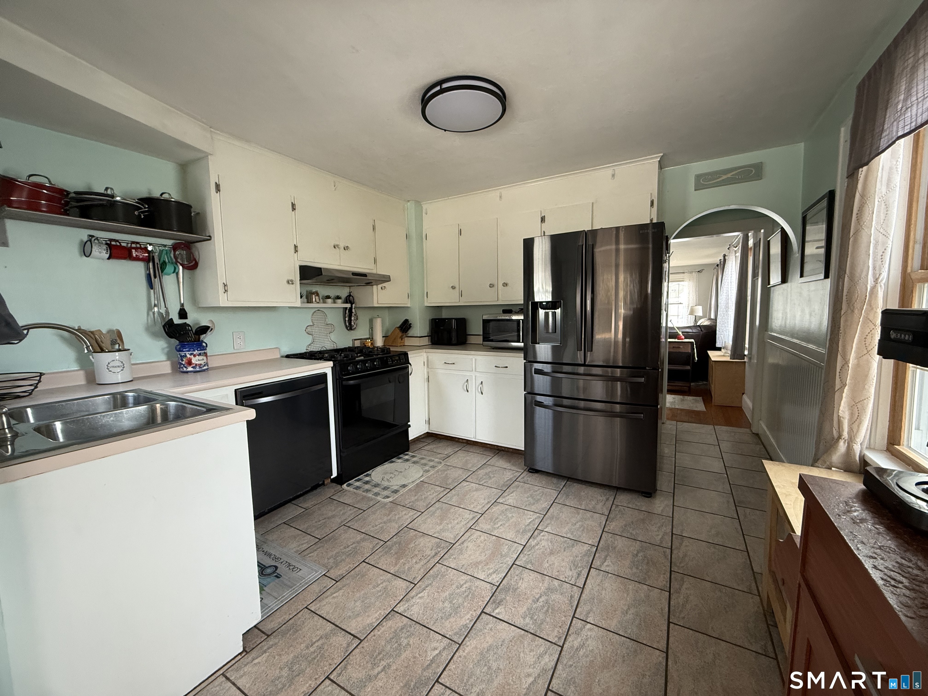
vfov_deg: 85.7
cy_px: 348
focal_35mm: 14
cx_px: 464
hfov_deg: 102.1
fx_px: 375
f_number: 2.2
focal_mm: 2.22
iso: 320
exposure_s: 1/99
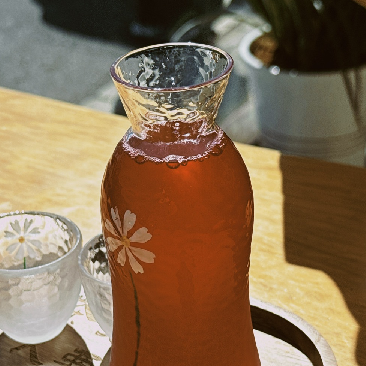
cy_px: 268
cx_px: 138
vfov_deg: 19.4
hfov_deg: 19.5
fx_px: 1065
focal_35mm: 89
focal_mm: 6.76
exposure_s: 1/13333
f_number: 1.78
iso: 50
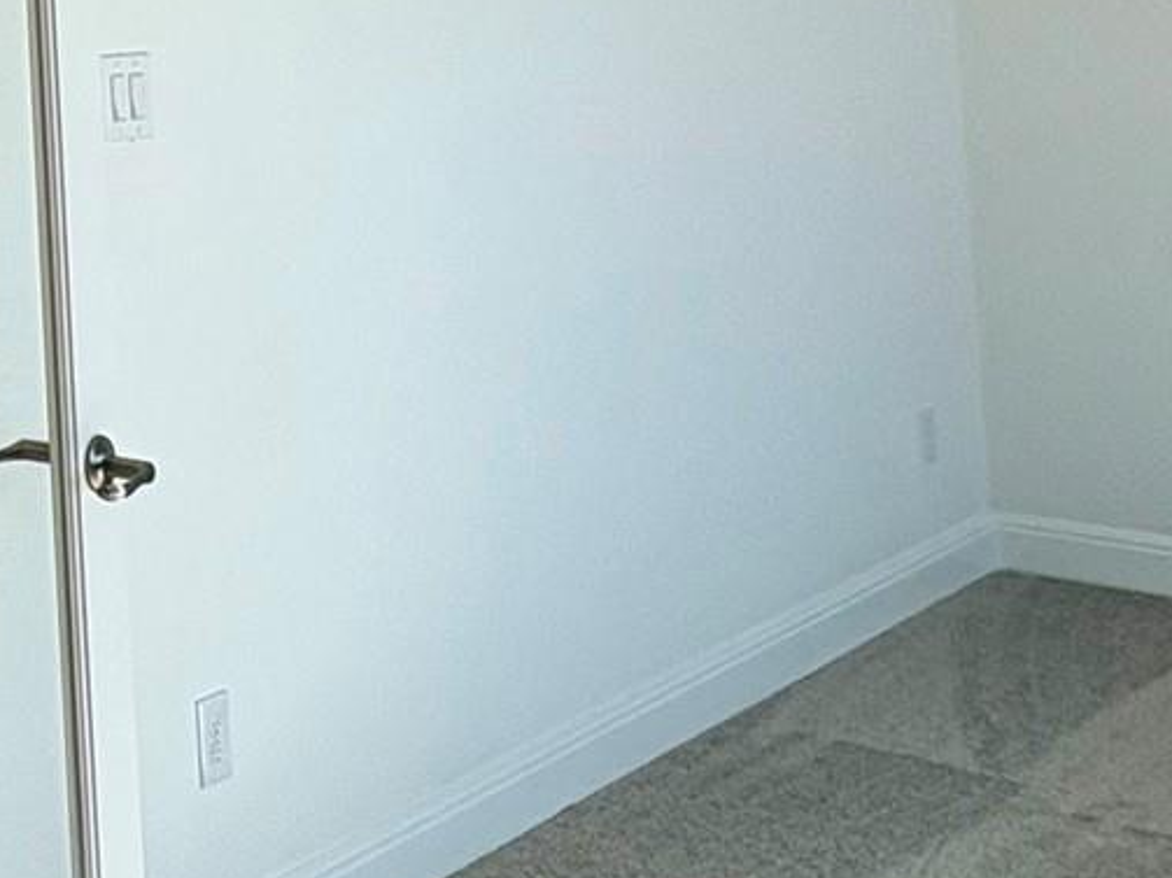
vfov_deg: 24.1
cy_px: -63
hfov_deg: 21.5
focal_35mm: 57
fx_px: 1929
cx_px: -953
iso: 40
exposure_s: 1/120
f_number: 2.2
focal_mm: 2.22
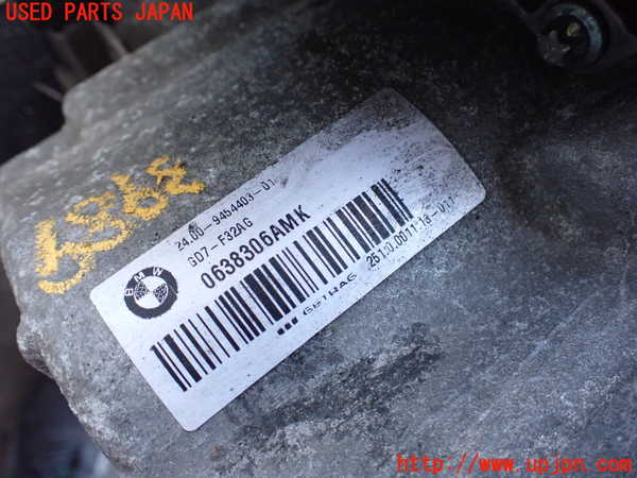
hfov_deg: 60.0
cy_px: 239
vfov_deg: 46.8
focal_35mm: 30
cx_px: 318
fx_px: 552
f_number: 2.3
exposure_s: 1/125
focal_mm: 5.4
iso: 800
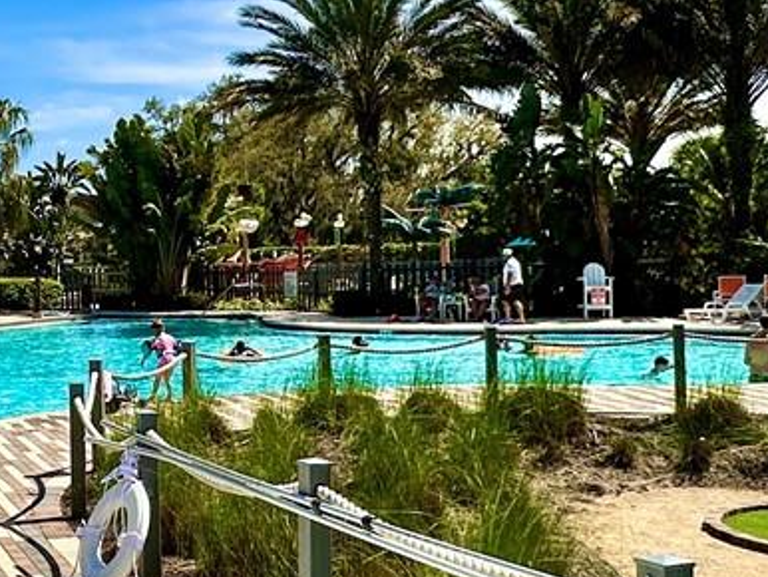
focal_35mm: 58
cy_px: 237
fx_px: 1288
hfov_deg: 31.6
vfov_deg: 25.2
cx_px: 74
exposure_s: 1/3731
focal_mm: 2.22
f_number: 2.2
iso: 50
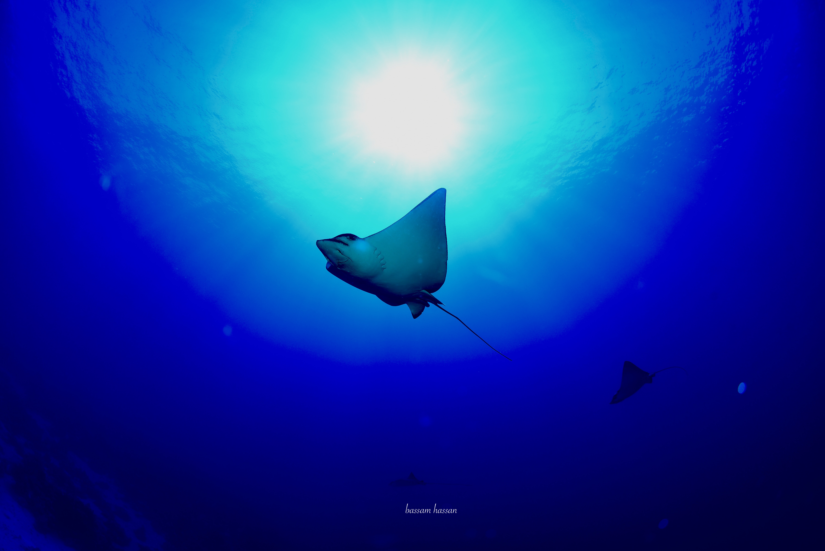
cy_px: 276
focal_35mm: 15
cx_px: 412
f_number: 7.1
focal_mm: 15
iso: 125
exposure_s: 1/160
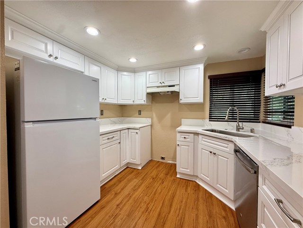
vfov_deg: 85.7
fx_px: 123
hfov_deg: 102.1
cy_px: 114
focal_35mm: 14
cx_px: 152
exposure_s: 1/120
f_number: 2.2
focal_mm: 2.22
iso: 100
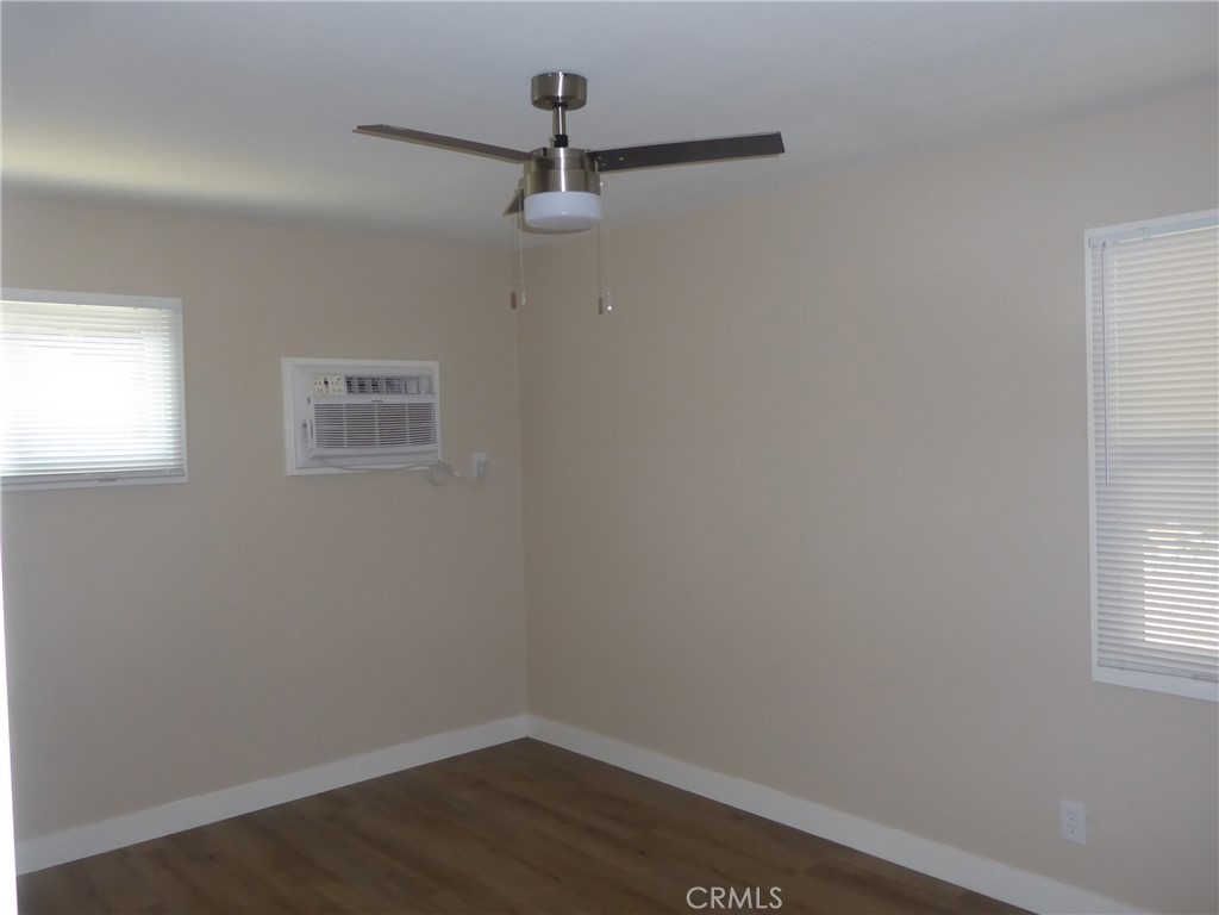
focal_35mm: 29
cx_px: 610
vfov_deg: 48.2
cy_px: 458
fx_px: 1021
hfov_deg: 61.7
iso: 250
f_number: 3.5
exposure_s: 1/60
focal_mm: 5
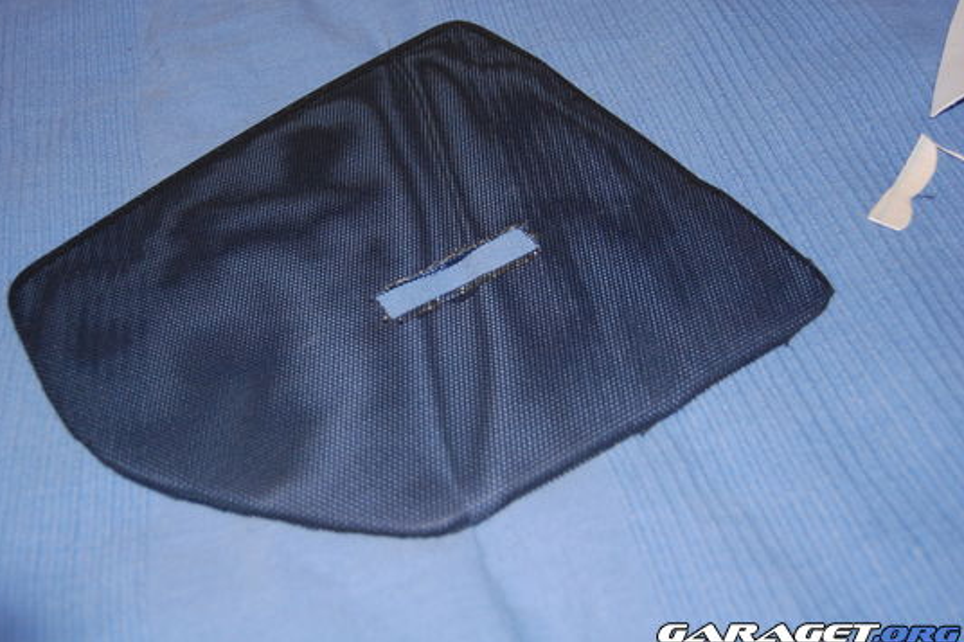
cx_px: 390
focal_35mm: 43
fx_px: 1151
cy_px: 268
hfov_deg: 45.2
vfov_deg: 31.1
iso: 400
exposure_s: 1/60
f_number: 4
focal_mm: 24
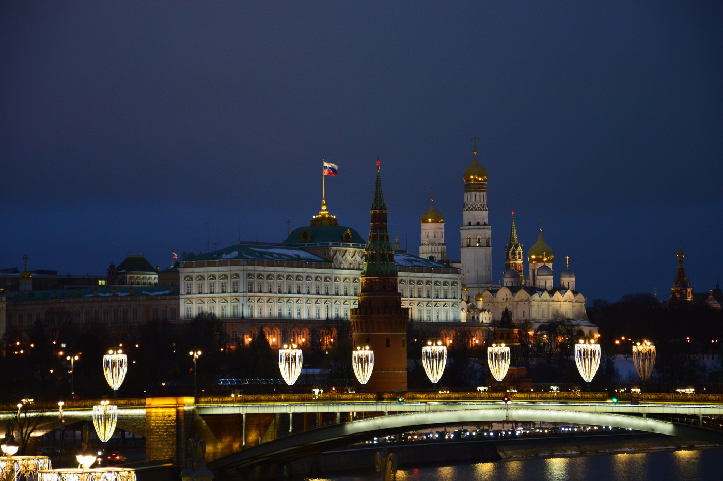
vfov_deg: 10.1
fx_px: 2709
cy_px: 240
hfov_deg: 15.2
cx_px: 362
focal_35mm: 135
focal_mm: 90
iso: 800
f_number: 5.6
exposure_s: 1/20
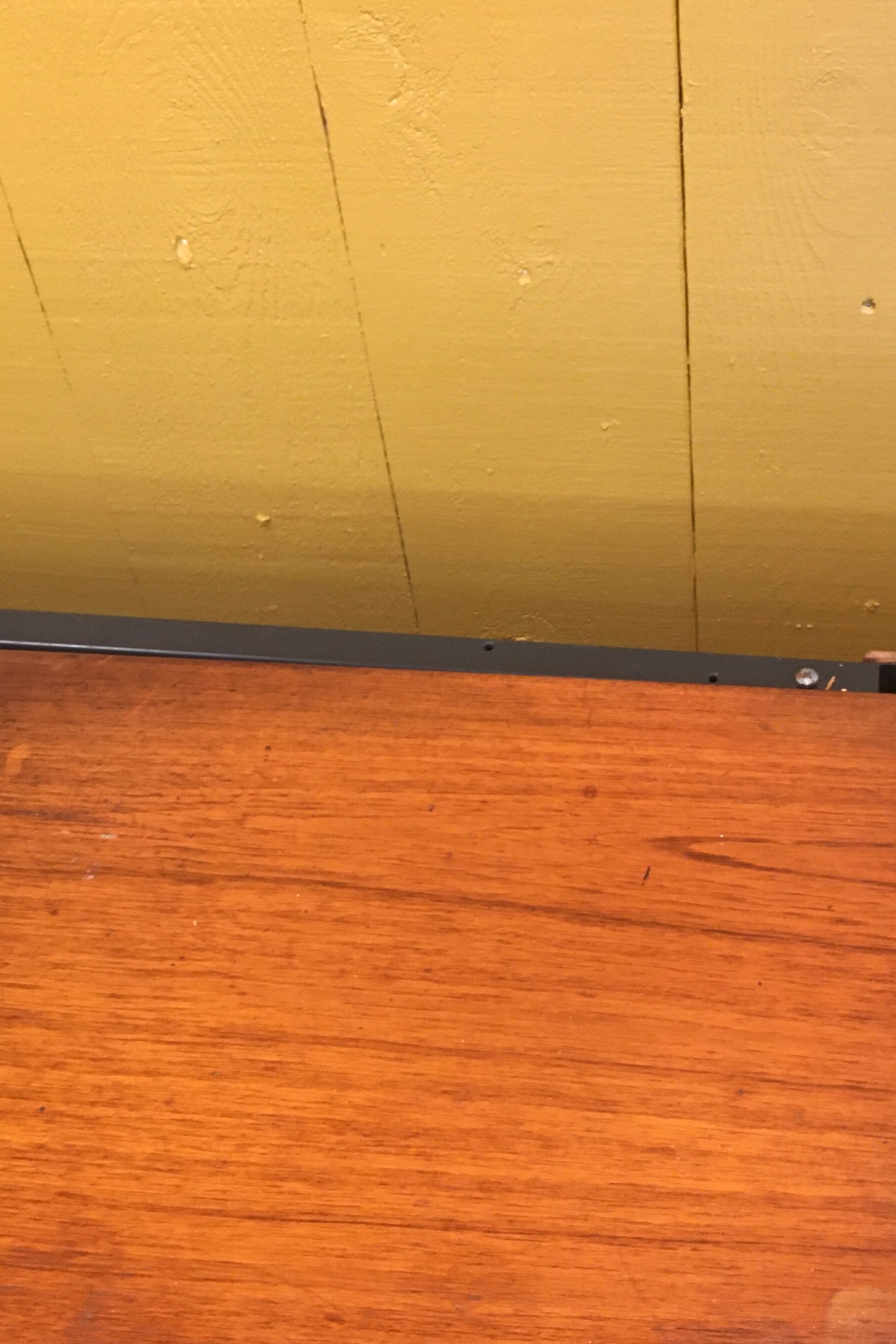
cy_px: 709
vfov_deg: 43.6
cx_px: 718
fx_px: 1679
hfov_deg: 29.2
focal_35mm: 45
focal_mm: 4.15
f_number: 2.2
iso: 200
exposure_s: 1/33
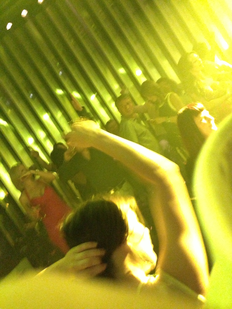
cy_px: 154
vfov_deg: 55.4
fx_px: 295
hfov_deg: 42.9
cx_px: 116
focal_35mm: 33
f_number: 2.4
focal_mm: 4.13
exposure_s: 1/15
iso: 2000
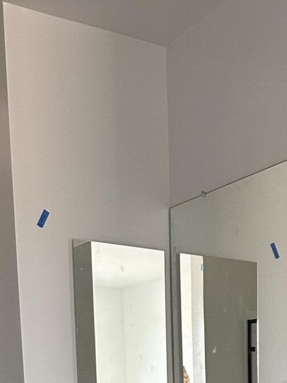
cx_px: 281
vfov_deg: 22.8
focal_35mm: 71
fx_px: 785
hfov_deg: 20.1
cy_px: 559
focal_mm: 6.86
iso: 320
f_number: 1.78
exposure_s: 1/60
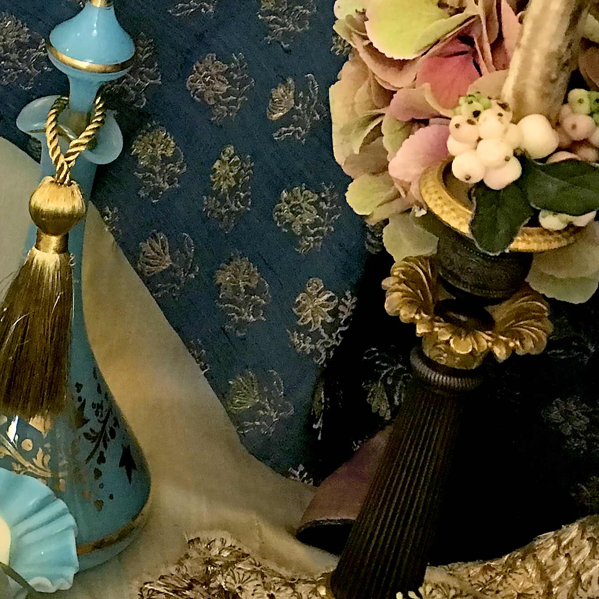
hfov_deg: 10.9
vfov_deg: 11.3
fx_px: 3015
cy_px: 179
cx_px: -295
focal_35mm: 154
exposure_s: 1/50
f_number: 2.8
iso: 250
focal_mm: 6.6
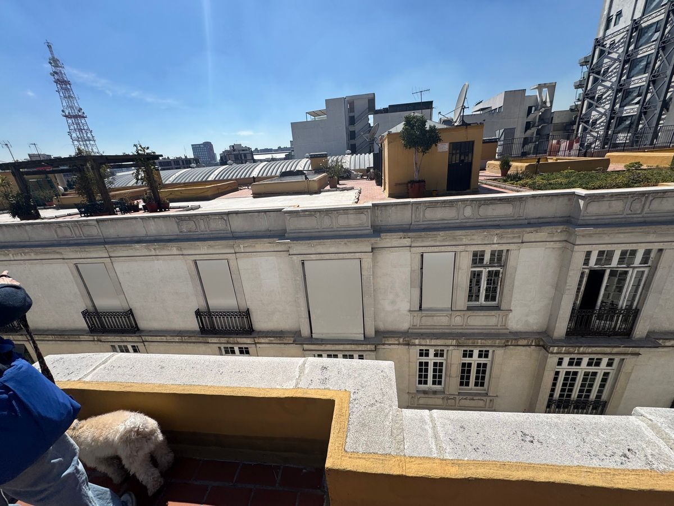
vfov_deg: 85.7
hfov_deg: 102.1
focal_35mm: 14
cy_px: 253
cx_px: 337
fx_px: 273
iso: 50
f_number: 2.2
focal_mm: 2.22
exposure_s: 1/2985
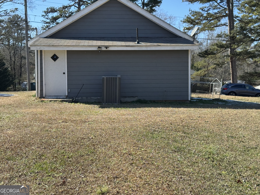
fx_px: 361
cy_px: 98
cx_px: 130
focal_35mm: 48
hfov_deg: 39.7
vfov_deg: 30.3
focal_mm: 6.76
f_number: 1.78
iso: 64
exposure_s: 1/1923
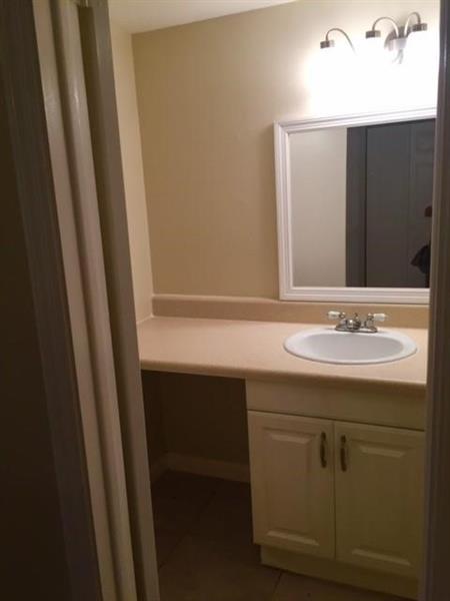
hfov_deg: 48.2
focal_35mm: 29
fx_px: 503
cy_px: 300
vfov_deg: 61.7
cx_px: 225
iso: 32
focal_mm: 4.15
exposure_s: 1/40
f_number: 2.2
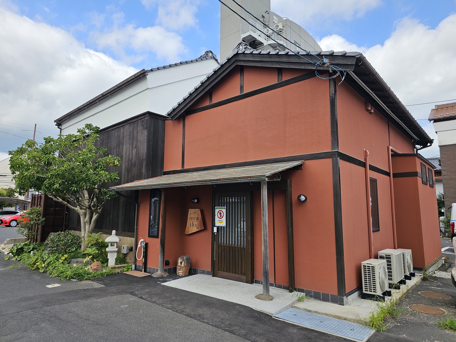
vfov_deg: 58.9
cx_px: 228
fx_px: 303
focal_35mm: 23
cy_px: 171
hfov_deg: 73.9
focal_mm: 6.3
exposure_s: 1/479
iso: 10
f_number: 1.7
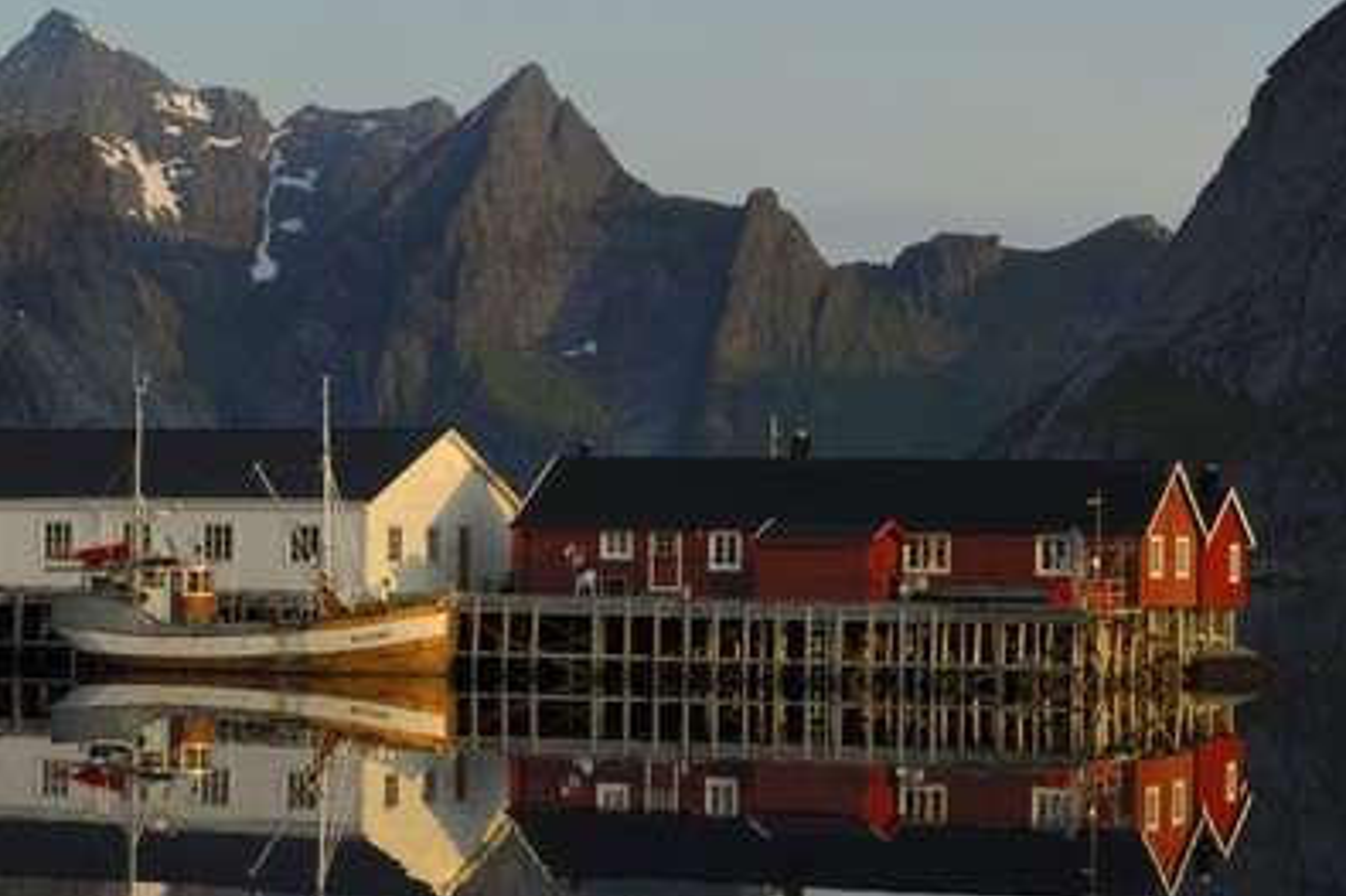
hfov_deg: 18.3
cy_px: 446
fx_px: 4186
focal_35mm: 112
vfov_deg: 12.2
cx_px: 659
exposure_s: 1/50
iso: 100
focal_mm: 70
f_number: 10
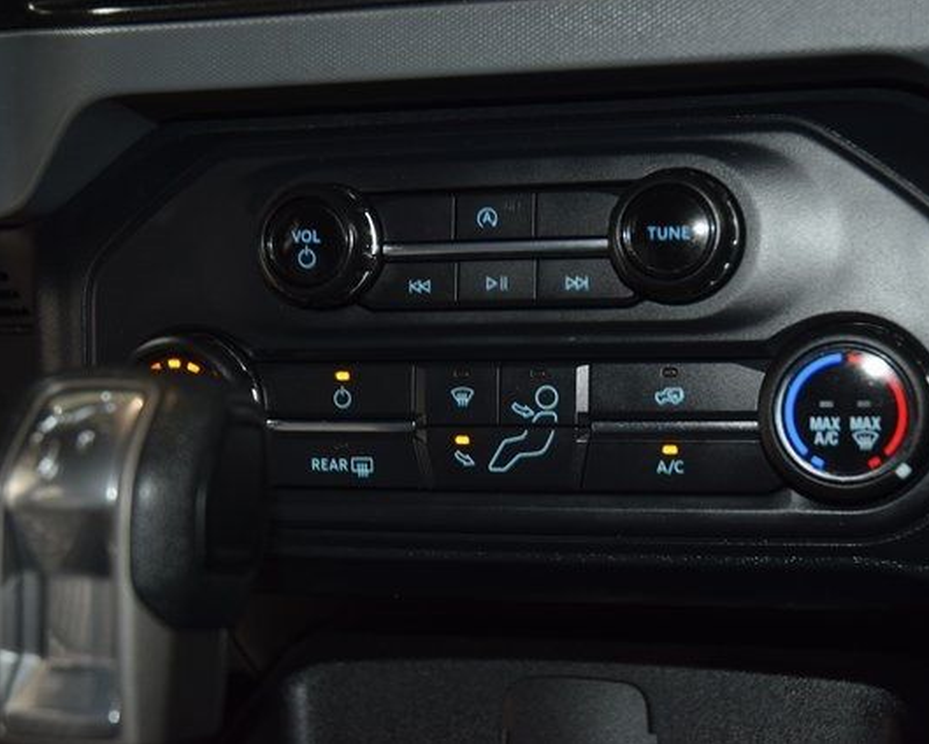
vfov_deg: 25.6
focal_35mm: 60
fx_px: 1639
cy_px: 371
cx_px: 530
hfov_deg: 31.6
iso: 640
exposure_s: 1/13
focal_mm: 35
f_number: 4.2
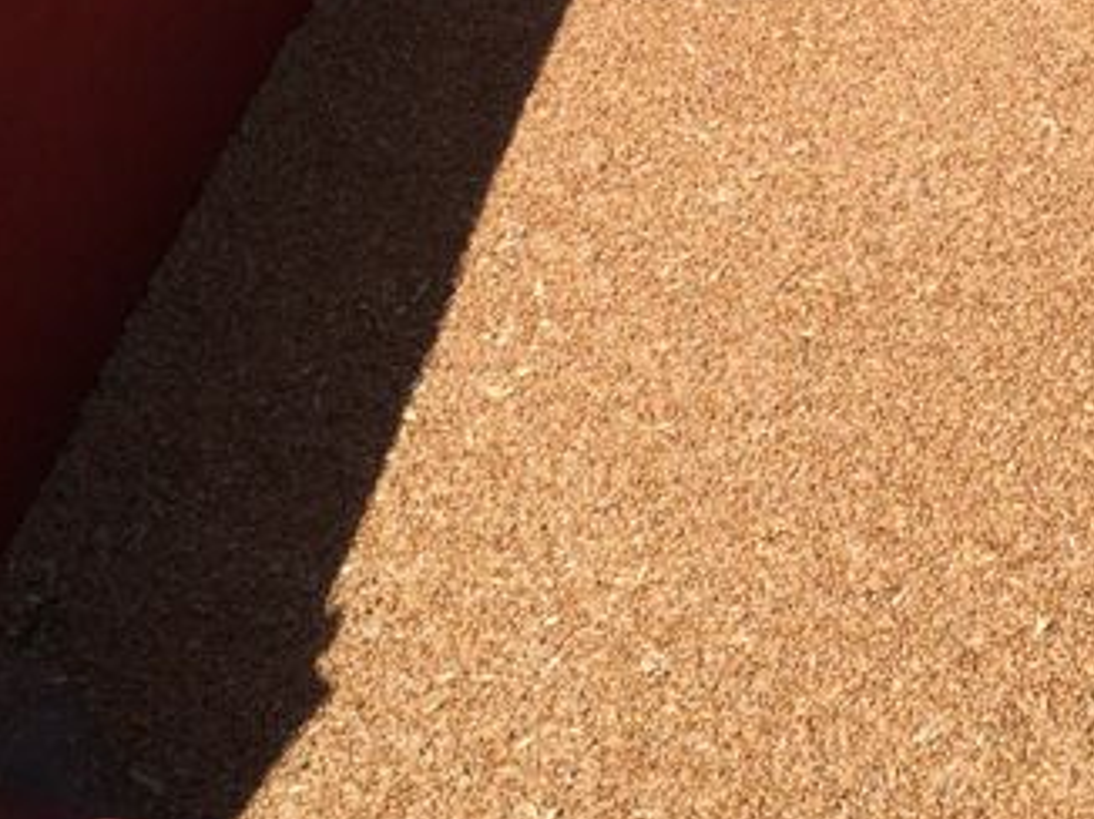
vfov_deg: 15.8
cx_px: 913
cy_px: -232
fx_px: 2811
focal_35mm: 89
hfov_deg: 21.7
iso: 32
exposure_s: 1/3731
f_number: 2.2
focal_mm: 4.15
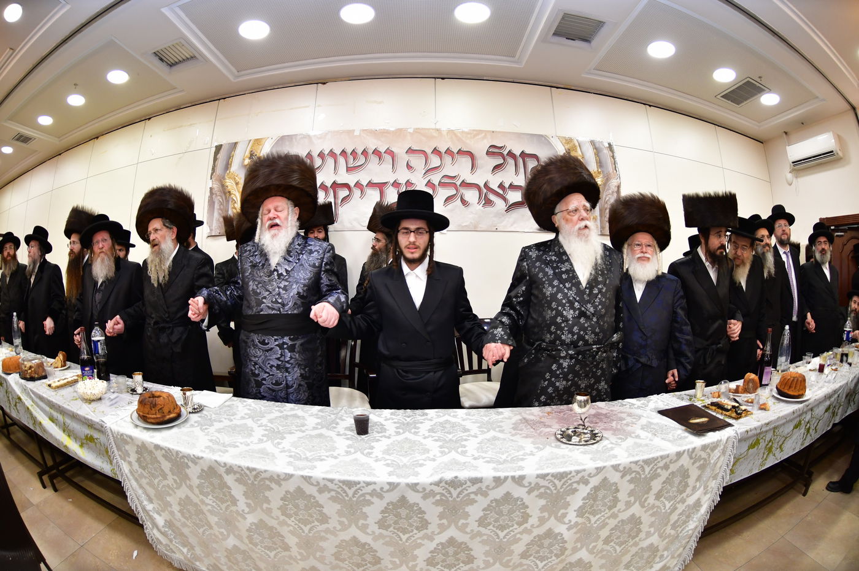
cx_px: 430
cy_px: 286
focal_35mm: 15
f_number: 5.6
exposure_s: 1/100
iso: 800
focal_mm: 10.5
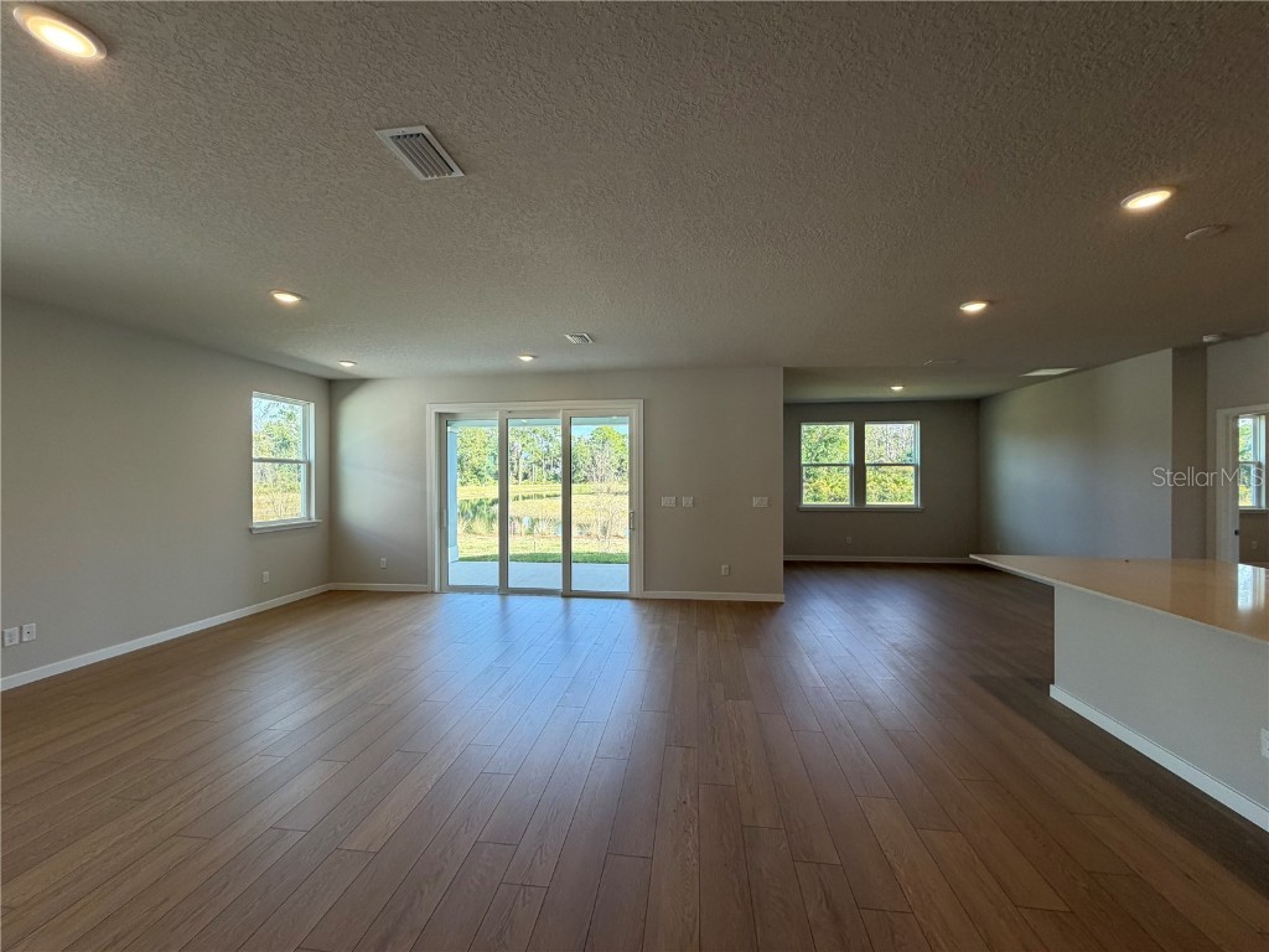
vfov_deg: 85.7
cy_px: 476
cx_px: 634
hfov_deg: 102.1
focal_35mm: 14
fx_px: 513
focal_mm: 2.22
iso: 80
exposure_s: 1/120
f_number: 2.2
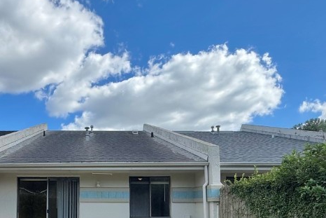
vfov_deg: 39.1
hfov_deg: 56.8
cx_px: 97
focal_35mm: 32
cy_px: 184
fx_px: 290
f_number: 2.2
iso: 50
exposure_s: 1/1395
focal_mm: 2.22
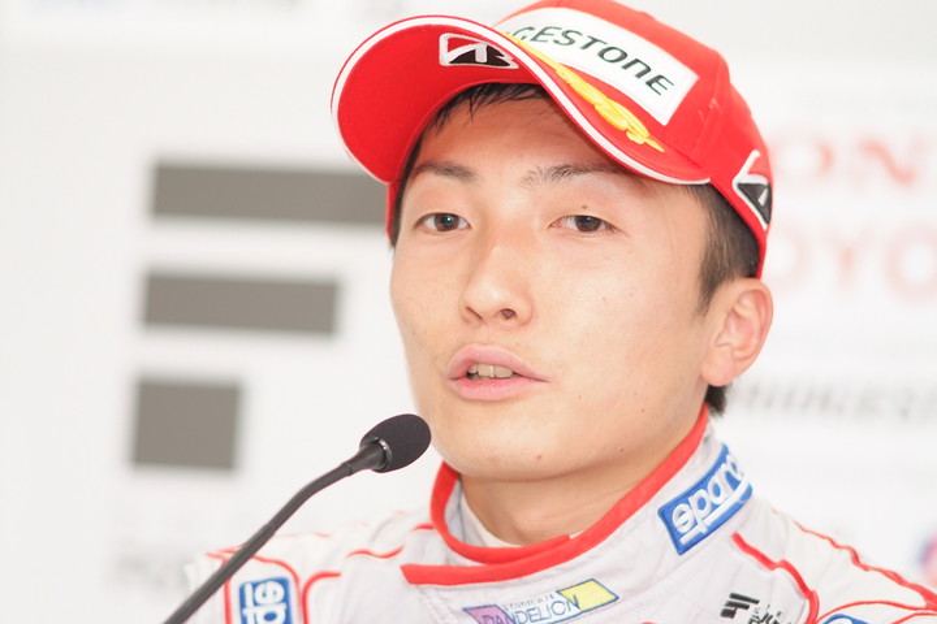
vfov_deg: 5.1
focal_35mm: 270
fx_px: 7027
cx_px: 468
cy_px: 312
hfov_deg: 7.6
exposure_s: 1/125
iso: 800
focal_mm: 180
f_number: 2.8
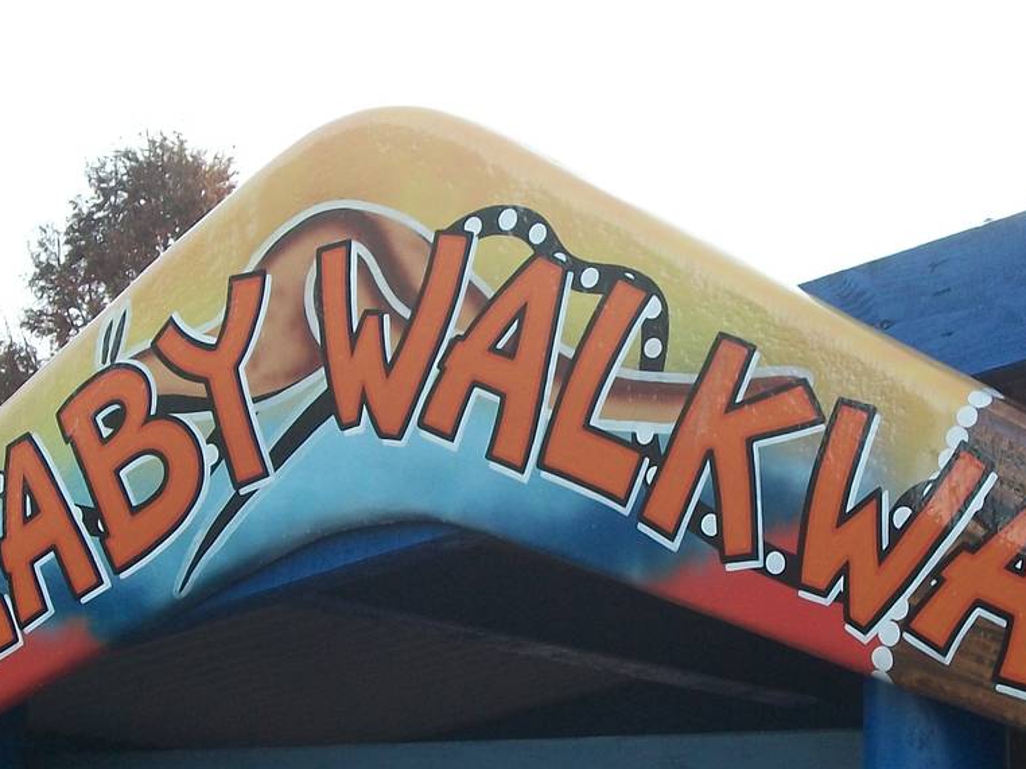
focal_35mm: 105
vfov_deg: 14.1
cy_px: 415
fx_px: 3111
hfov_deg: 18.7
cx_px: 508
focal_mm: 8.8
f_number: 3.6
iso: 80
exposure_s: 1/100
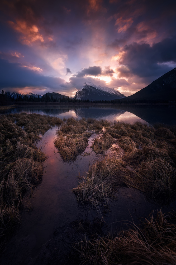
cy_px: 132
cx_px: 88
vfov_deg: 104.2
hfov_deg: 81.2
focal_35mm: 14
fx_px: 103
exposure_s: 1/80
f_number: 5.6
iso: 100
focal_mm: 14
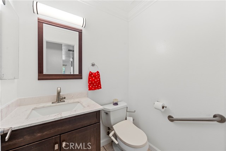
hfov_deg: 104.2
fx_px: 88
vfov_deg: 81.2
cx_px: 113
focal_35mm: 14
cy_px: 76
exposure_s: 1/4
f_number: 8
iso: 250
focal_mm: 14
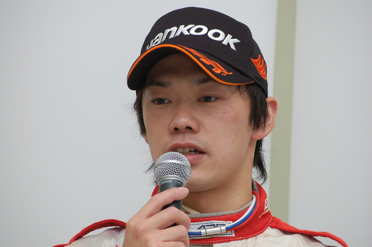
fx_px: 2091
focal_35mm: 202
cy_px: 124
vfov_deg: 6.8
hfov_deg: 10.2
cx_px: 186
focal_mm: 135
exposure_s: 1/60
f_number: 8
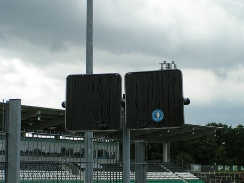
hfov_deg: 21.5
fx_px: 641
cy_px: 92
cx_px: 122
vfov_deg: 16.2
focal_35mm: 91
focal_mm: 13.9
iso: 50
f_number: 5
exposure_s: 1/250
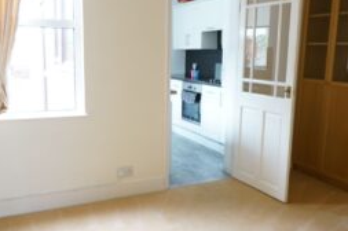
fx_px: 367
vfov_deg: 35.0
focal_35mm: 38
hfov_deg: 50.7
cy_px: 113
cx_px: 188
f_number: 5
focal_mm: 16
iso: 400
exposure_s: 1/6
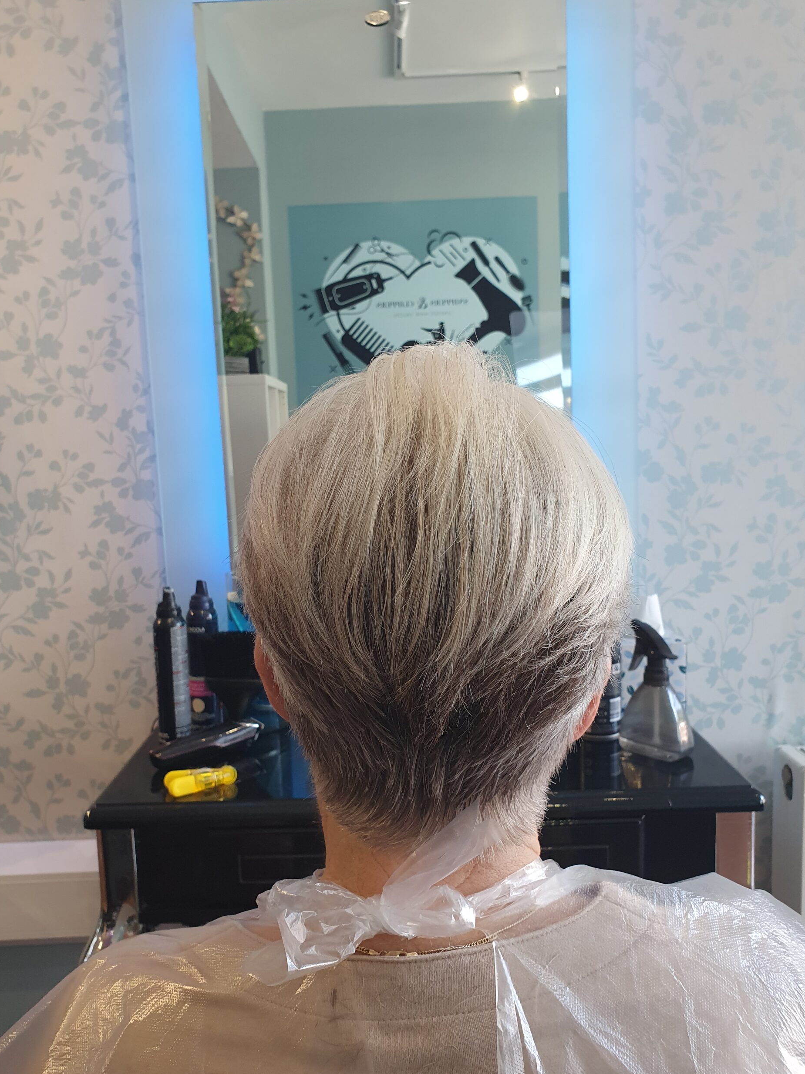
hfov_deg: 51.4
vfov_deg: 65.3
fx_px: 837
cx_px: 407
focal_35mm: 27
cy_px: 549
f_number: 2.4
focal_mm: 4.32
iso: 200
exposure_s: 1/100
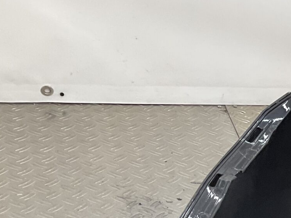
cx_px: 480
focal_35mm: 99
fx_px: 832
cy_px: 356
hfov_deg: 17.2
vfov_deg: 13.8
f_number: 1.8
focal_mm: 3
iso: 40
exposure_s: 1/120
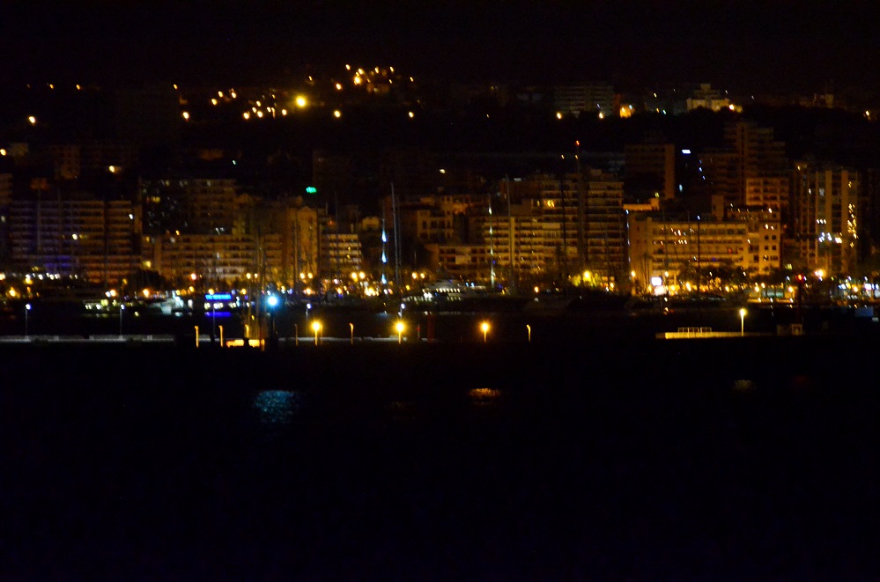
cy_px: 291
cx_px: 440
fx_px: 10974
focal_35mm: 450
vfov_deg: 3.0
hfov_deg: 4.6
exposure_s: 1/10
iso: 6400
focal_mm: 300
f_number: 5.6
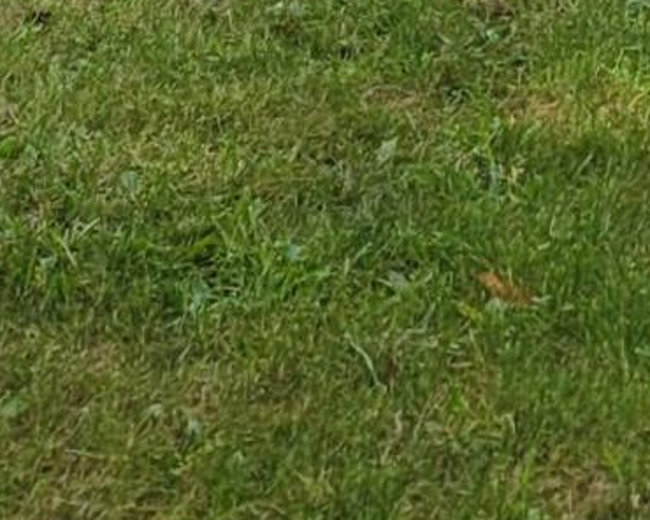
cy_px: -801
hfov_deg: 9.1
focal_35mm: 206
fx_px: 3963
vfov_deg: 7.0
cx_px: 1026
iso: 40
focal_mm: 5.4
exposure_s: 1/378
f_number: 1.8
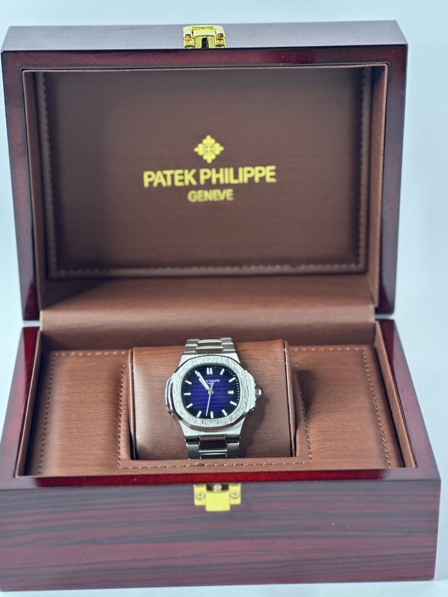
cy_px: 304
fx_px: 1450
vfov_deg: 23.3
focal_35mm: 84
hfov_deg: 17.6
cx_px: 208
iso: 400
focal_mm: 9
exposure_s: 1/39
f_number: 2.8
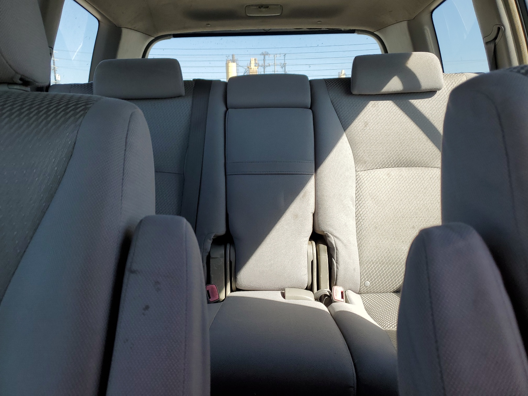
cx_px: 264
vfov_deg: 53.1
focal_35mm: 26
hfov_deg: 67.3
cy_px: 198
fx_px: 397
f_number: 1.5
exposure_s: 1/1667
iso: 50
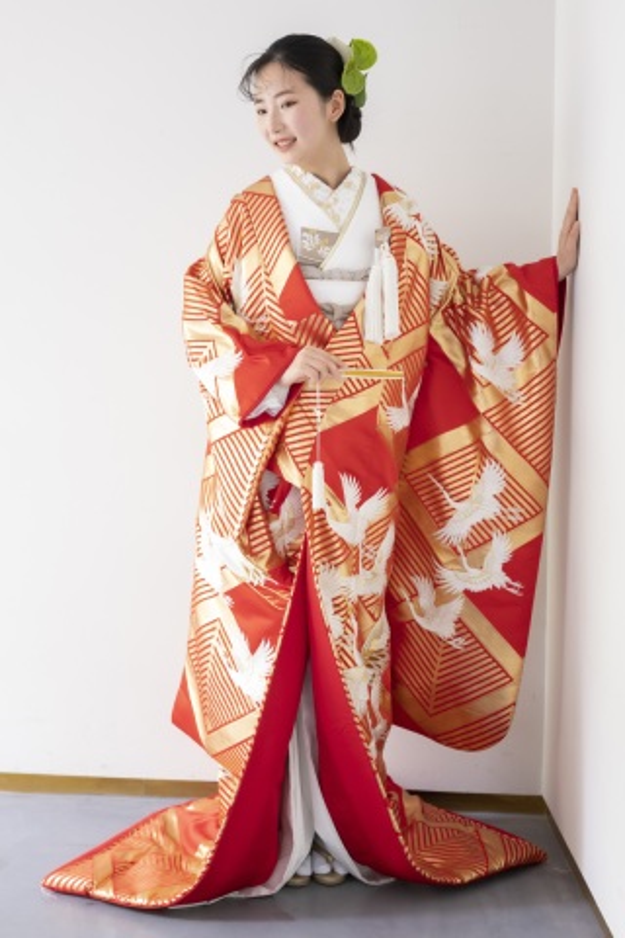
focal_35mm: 50
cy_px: 469
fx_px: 1302
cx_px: 312
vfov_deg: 39.6
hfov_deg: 27.0
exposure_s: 1/200
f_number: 2
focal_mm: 50
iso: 1600
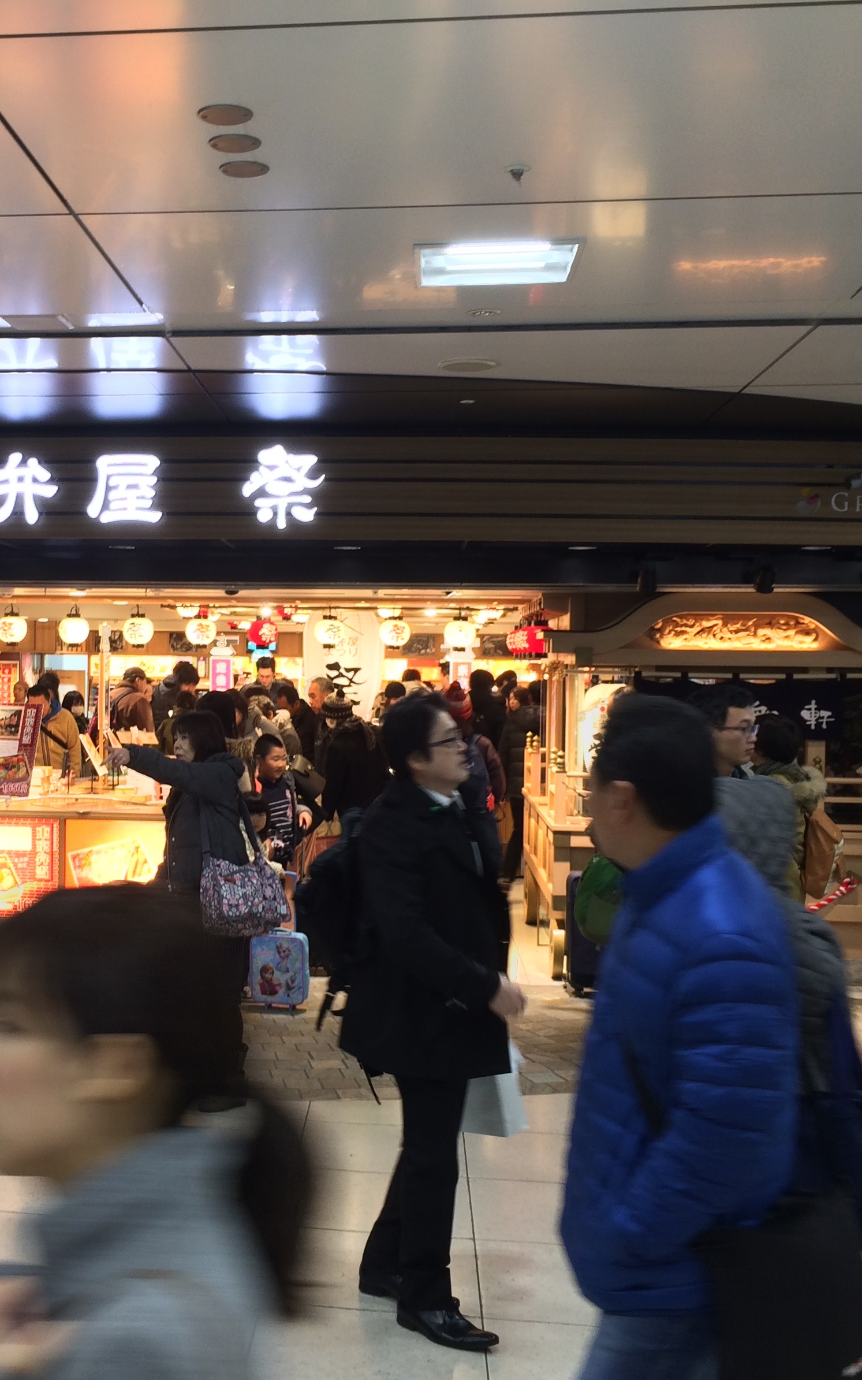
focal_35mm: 42
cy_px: 700
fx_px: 1579
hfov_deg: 30.1
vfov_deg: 47.2
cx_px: 219
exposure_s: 1/30
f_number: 2.2
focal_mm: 4.15
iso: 40
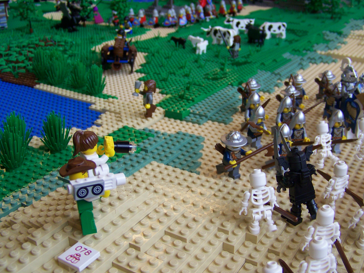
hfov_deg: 45.8
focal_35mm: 41
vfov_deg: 35.1
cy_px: 136
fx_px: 431
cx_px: 185
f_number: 2.8
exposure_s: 1/30
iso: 80
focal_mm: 5.85
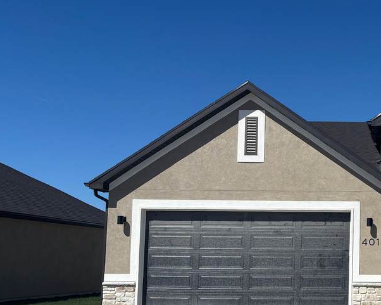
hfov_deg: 31.7
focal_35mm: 54
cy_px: 209
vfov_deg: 27.9
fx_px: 609
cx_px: 393
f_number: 1.6
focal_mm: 5.96
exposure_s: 1/5952
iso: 50
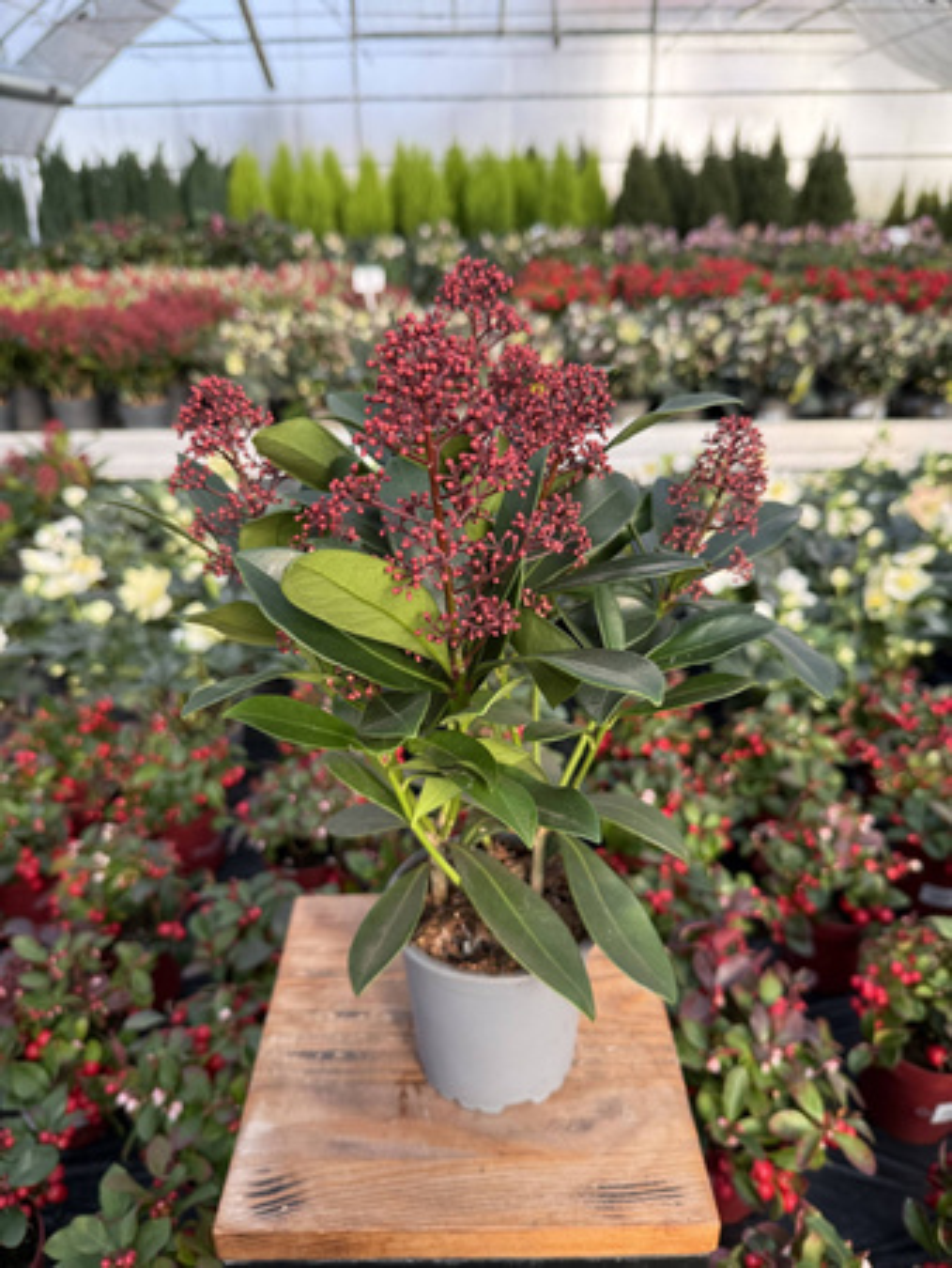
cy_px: 634
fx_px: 879
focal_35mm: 24
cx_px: 476
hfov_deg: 56.9
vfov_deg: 71.6
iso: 100
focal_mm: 6.76
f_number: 1.78
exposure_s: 1/728
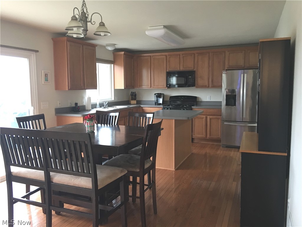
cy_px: 114
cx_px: 151
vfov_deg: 48.2
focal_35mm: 29
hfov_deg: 61.7
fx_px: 253
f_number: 2.2
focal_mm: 4.15
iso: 80
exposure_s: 1/8
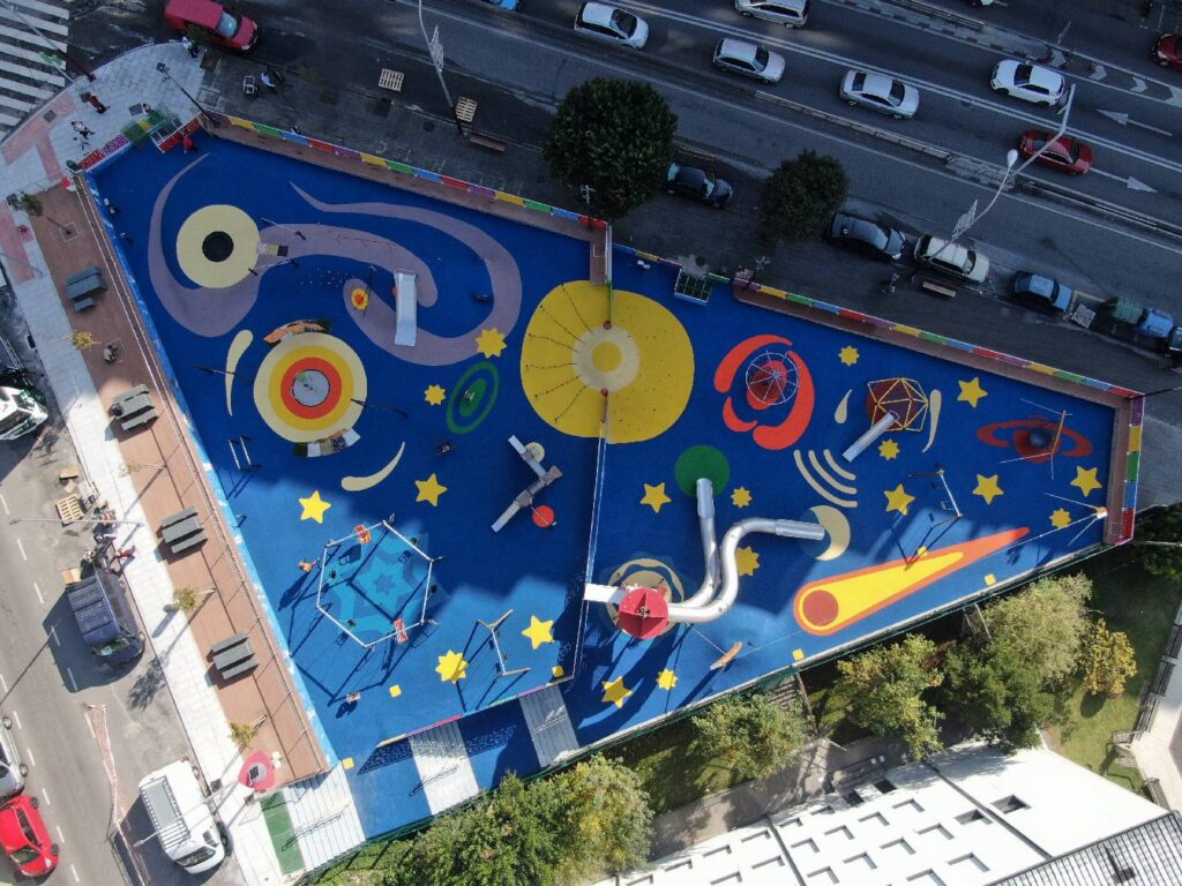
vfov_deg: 56.8
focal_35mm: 24
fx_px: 820
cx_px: 591
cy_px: 443
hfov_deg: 71.6
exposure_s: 1/500
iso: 100
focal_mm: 4.39
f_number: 2.8
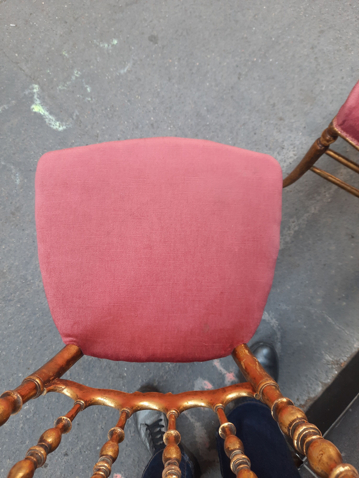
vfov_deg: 69.4
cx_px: 180
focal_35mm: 25
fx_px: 346
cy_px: 239
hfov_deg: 54.9
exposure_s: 1/50
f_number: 2
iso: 125
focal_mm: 4.6
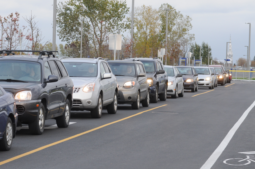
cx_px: 128
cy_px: 84
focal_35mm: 158
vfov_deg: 8.7
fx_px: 1114
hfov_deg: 13.1
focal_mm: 105
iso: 640
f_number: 7.1
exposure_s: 1/200
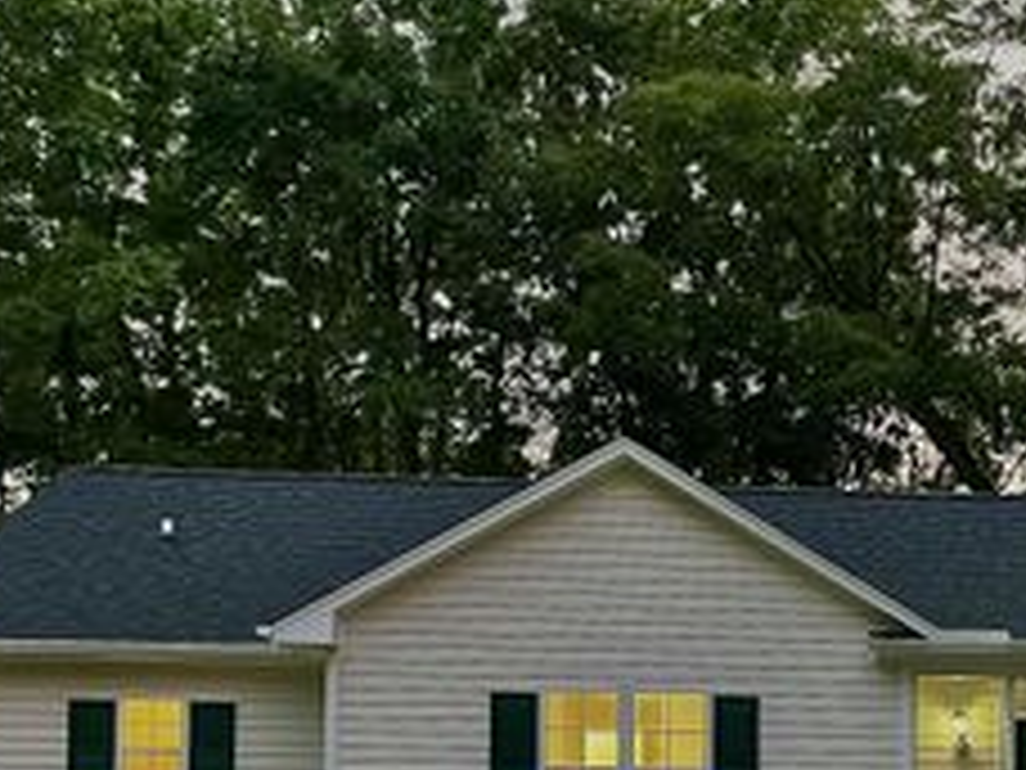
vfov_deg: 24.3
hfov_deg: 32.2
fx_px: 1689
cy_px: 799
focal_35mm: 57
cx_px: 914
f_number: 1.6
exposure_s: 1/40
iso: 640
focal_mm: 5.1
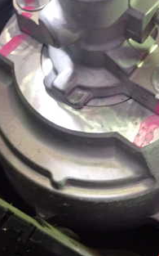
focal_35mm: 61
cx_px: 97
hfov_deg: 21.2
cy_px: 90
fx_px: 424
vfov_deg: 33.3
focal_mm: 5.4
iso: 640
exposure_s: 1/30
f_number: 2.3
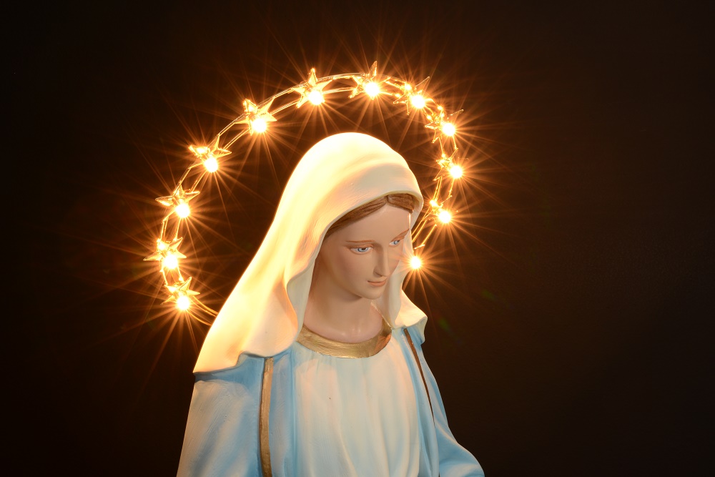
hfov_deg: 33.4
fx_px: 1192
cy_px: 238
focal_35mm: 60
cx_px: 358
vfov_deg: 22.6
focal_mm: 60
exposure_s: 20
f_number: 25
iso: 100
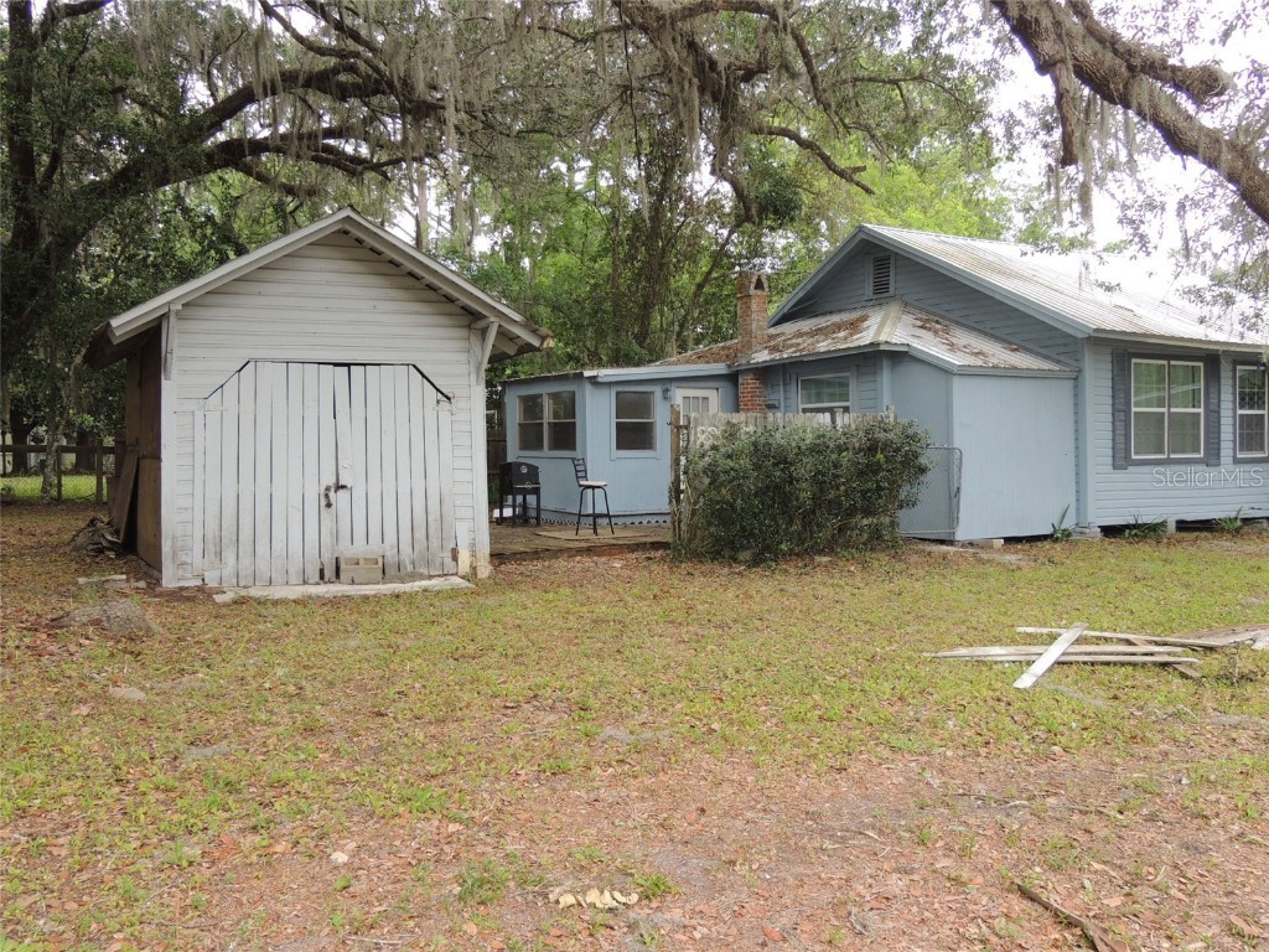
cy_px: 476
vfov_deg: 46.8
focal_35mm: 30
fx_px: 1100
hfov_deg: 60.0
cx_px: 634
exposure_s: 1/160
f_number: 3.1
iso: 100
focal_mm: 5.3
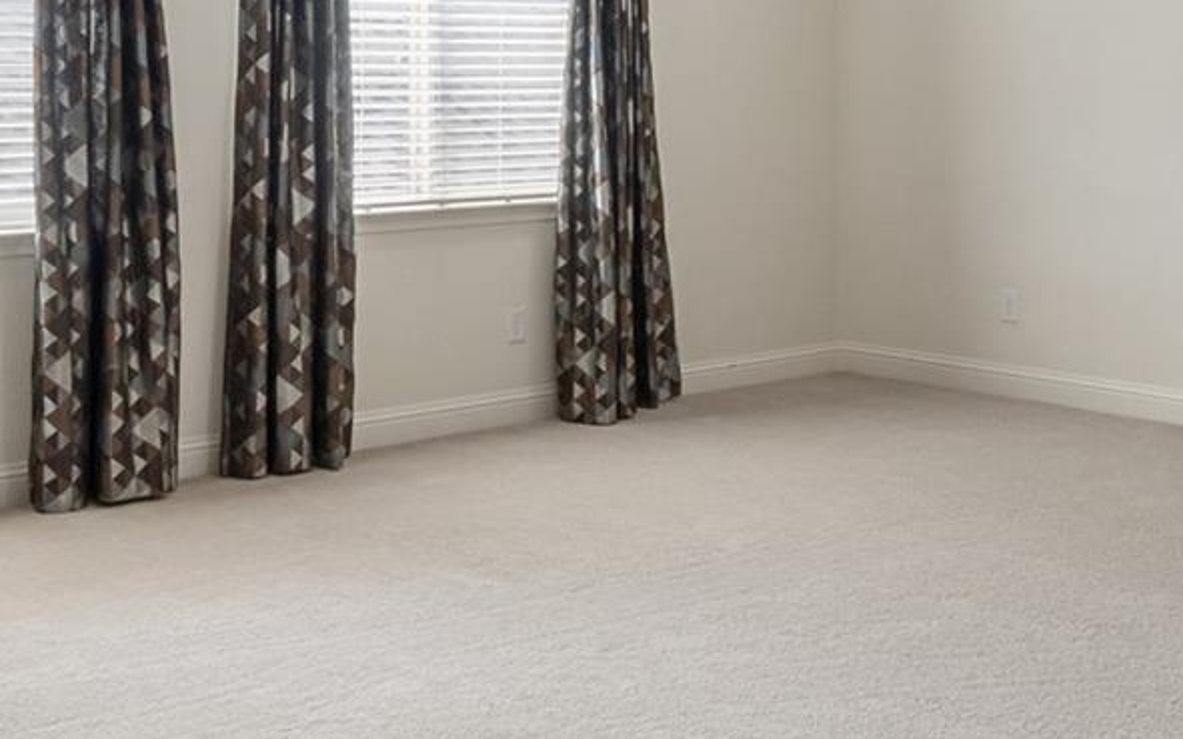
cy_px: 47
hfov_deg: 38.2
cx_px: 544
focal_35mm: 53
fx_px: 1708
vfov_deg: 23.6
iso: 125
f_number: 8
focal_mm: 10
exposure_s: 1/15
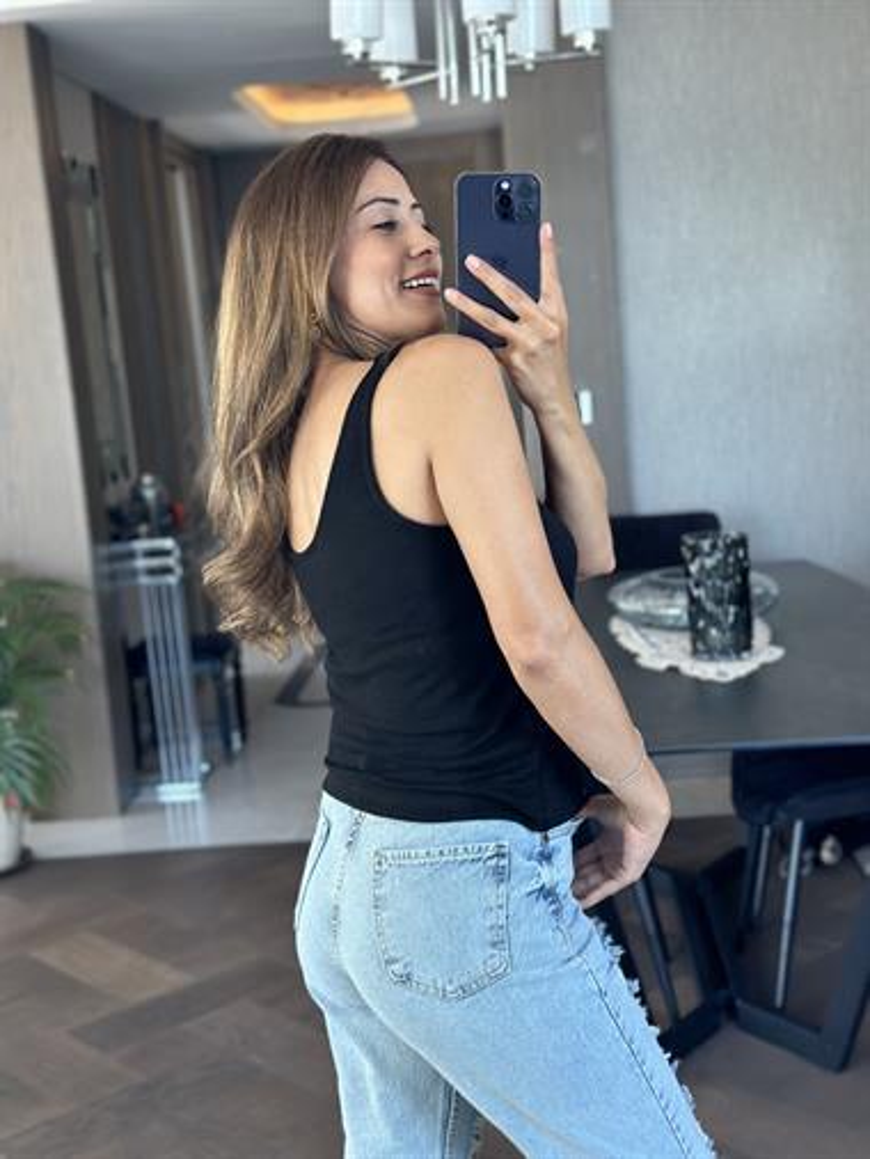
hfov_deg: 30.3
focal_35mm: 48
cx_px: 435
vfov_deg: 39.6
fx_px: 1607
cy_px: 580
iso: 125
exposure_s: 1/74
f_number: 1.78
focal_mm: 6.86
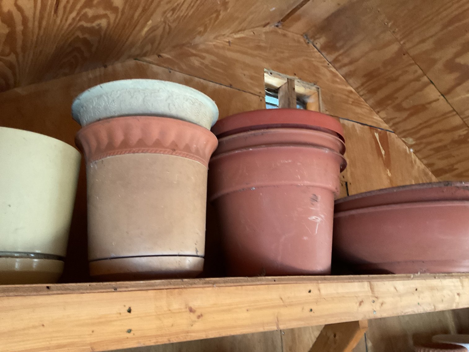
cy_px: 176
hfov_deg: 61.7
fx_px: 393
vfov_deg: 48.2
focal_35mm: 29
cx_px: 234
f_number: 1.8
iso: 320
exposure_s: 1/25
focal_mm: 3
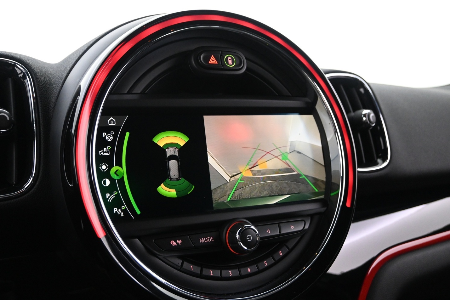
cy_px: 156
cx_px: 210
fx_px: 425
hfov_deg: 55.7
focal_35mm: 34
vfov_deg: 38.9
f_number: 3.8
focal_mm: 20
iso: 2500
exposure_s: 1/25
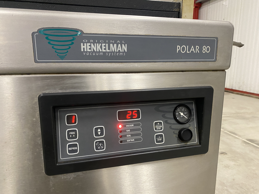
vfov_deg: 53.1
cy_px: 97
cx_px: 130
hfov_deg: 67.3
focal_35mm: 26
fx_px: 195
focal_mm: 4.25
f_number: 1.8
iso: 500
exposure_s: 1/50
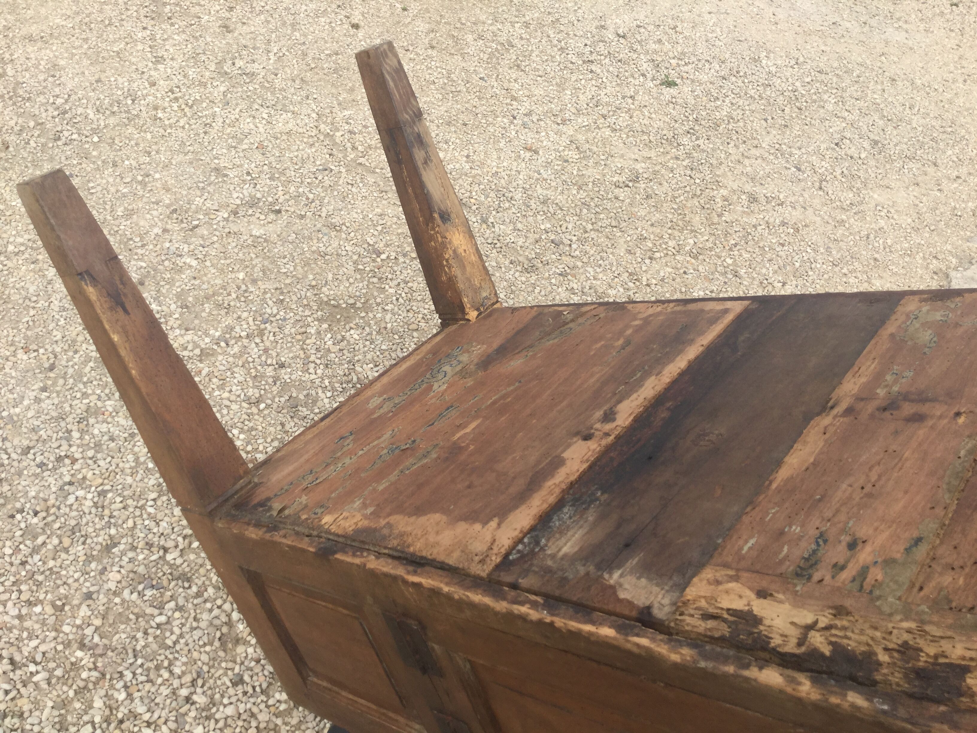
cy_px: 366
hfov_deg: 58.4
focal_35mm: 31
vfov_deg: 45.4
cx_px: 488
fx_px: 875
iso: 25
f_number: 2.4
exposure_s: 1/550
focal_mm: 3.3
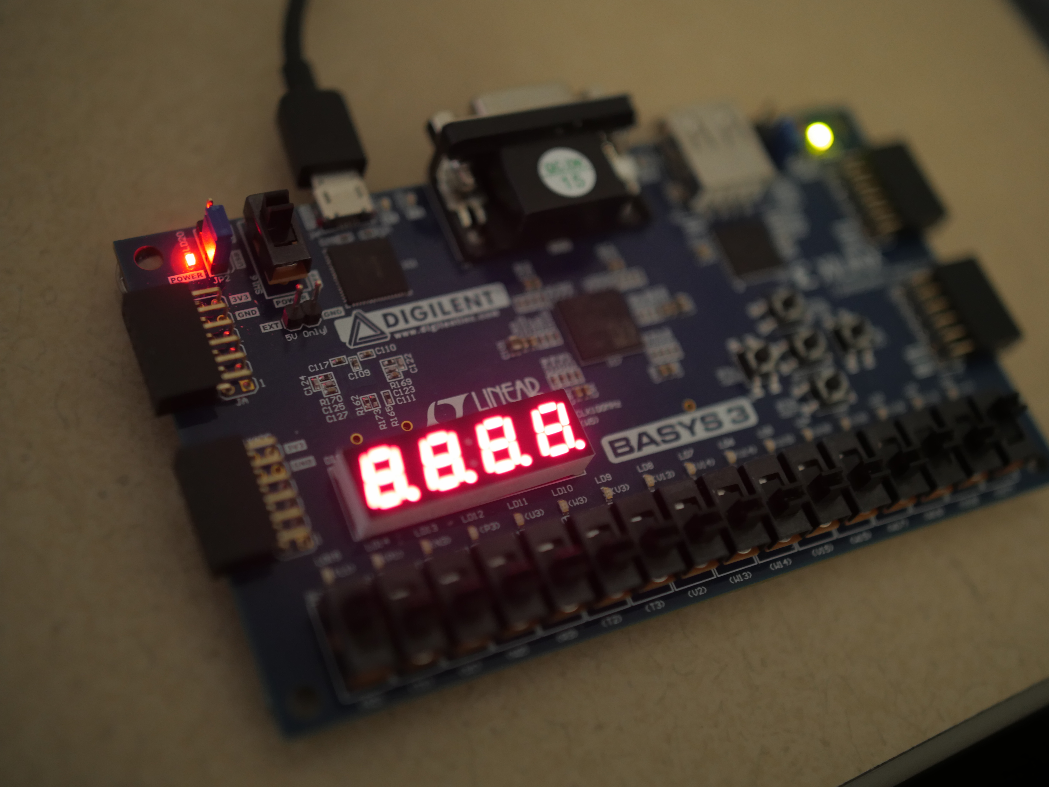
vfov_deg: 29.1
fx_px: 1515
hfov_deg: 38.2
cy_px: 394
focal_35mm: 50
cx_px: 524
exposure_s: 1/100
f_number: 1.2
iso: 640
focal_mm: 25
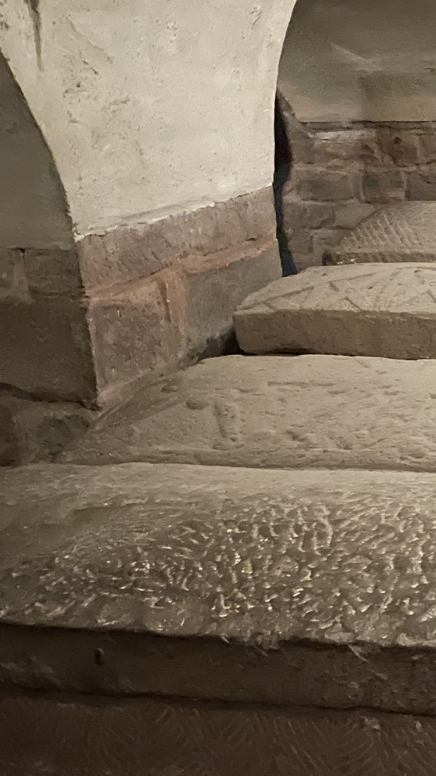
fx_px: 1069
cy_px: 324
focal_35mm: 52
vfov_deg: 39.7
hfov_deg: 20.1
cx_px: 637
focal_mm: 4.2
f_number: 1.6
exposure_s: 1/15
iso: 1250
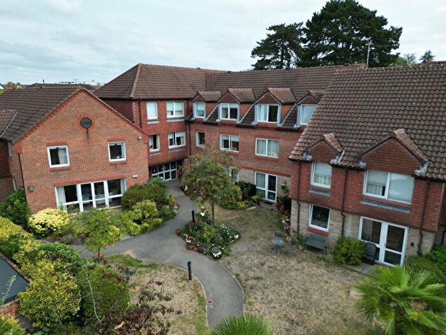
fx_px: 309
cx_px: 223
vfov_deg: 56.8
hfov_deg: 71.6
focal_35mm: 24
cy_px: 168
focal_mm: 6.72
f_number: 1.7
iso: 150
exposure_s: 1/2000
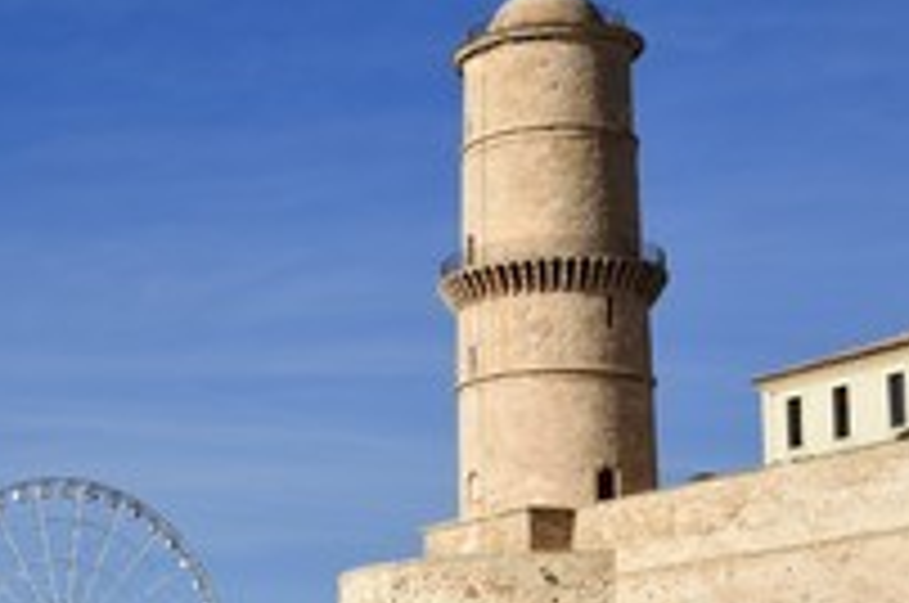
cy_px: 482
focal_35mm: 100
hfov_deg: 19.8
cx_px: 4
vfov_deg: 13.6
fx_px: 2521
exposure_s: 1/500
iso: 200
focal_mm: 48
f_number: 14
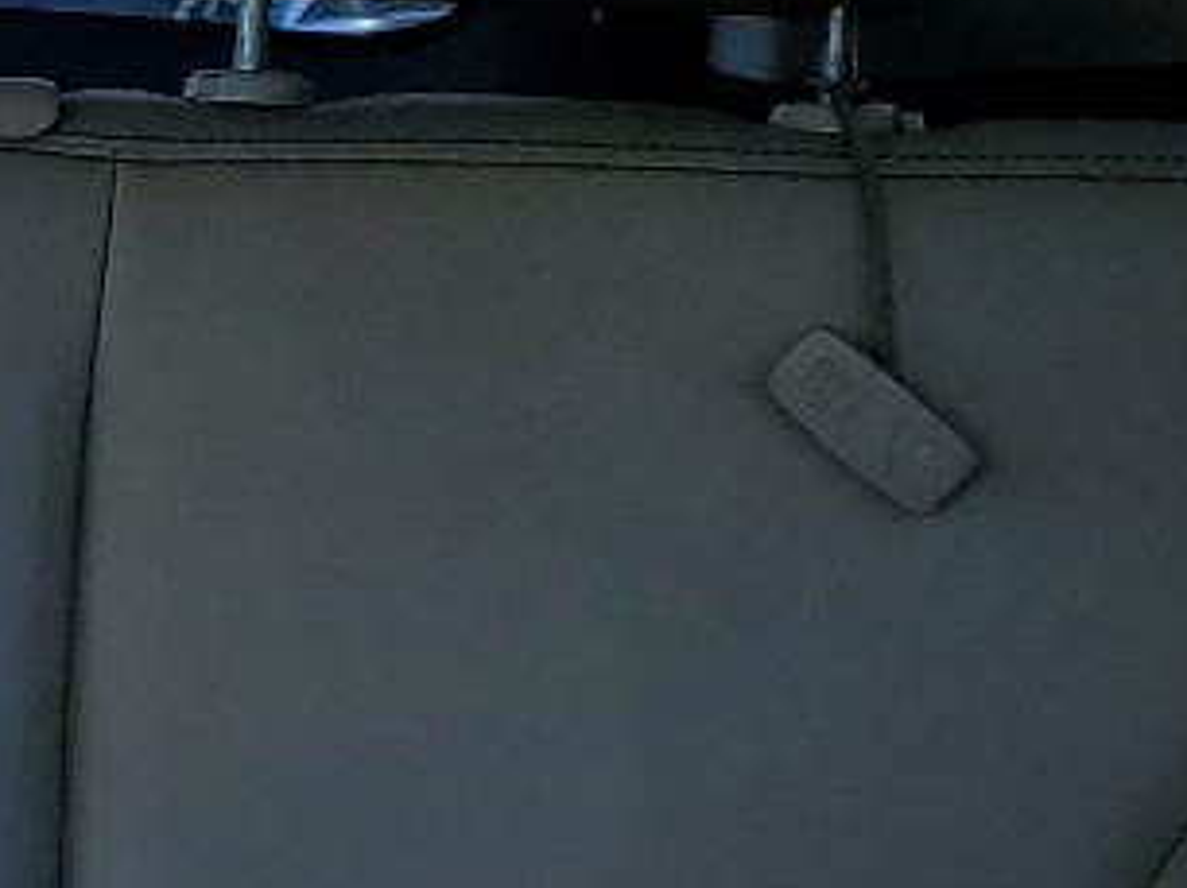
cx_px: -939
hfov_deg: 13.1
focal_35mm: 136
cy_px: 527
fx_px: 4660
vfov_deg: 10.9
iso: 50
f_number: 1.5
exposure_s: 1/769
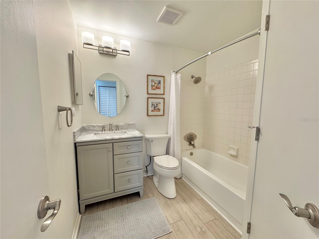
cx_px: 160
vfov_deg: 85.7
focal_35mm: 14
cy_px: 120
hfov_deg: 102.1
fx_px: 129
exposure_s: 1/97
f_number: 2.2
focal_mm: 2.22
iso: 320
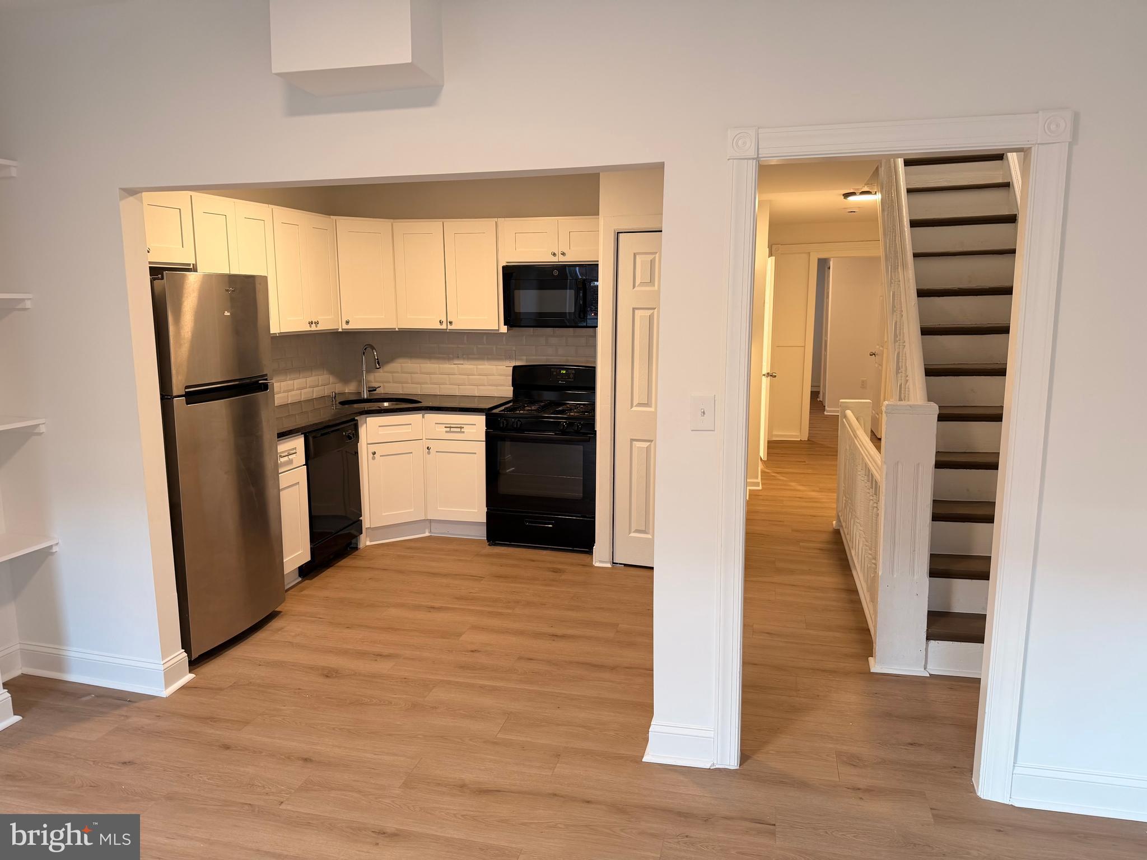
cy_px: 430
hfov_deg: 71.6
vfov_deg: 56.8
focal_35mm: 24
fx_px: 795
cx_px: 574
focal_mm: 6.76
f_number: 1.78
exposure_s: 1/60
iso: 125
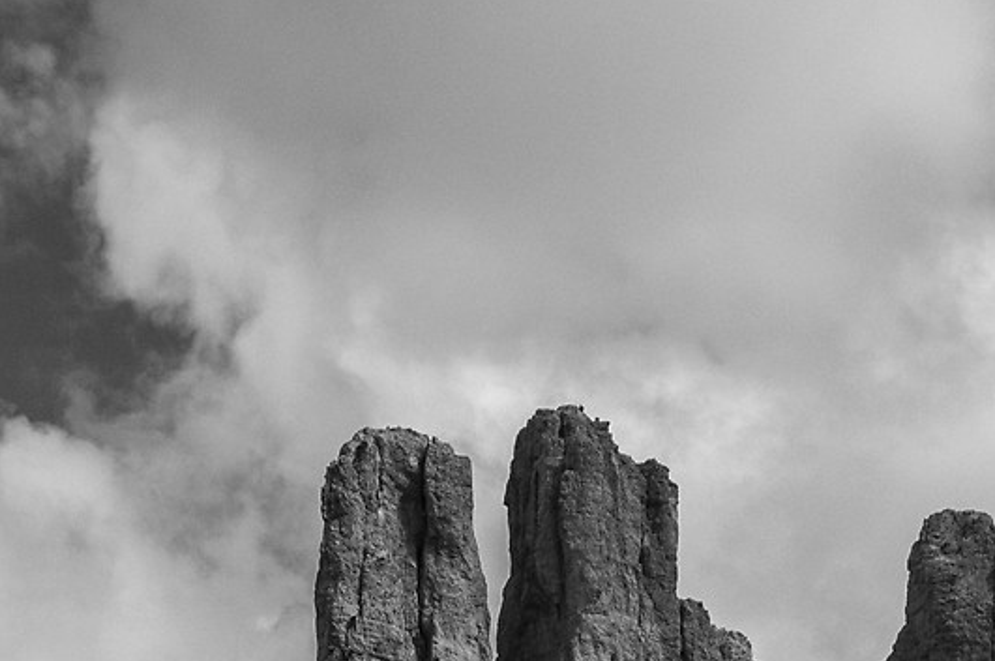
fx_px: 3928
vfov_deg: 9.1
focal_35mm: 142
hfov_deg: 14.4
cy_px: 1272
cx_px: 386
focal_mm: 21
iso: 200
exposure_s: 1/2000
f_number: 3.8
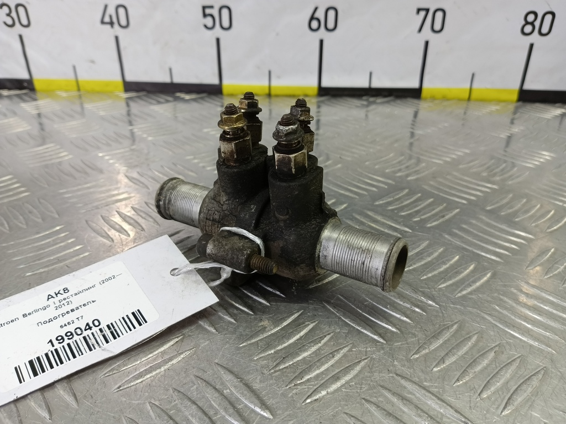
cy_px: 212
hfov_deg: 73.9
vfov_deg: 58.9
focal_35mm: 23
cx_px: 283
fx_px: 376
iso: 130
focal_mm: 4.11
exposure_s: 1/50
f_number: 1.6
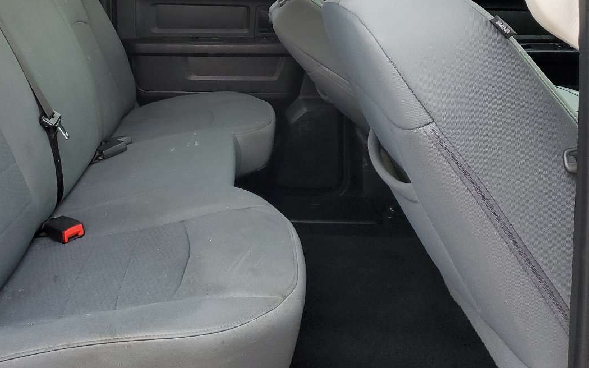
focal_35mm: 42
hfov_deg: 46.3
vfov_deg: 29.7
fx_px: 674
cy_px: 66
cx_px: 185
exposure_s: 1/50
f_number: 1.5
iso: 79
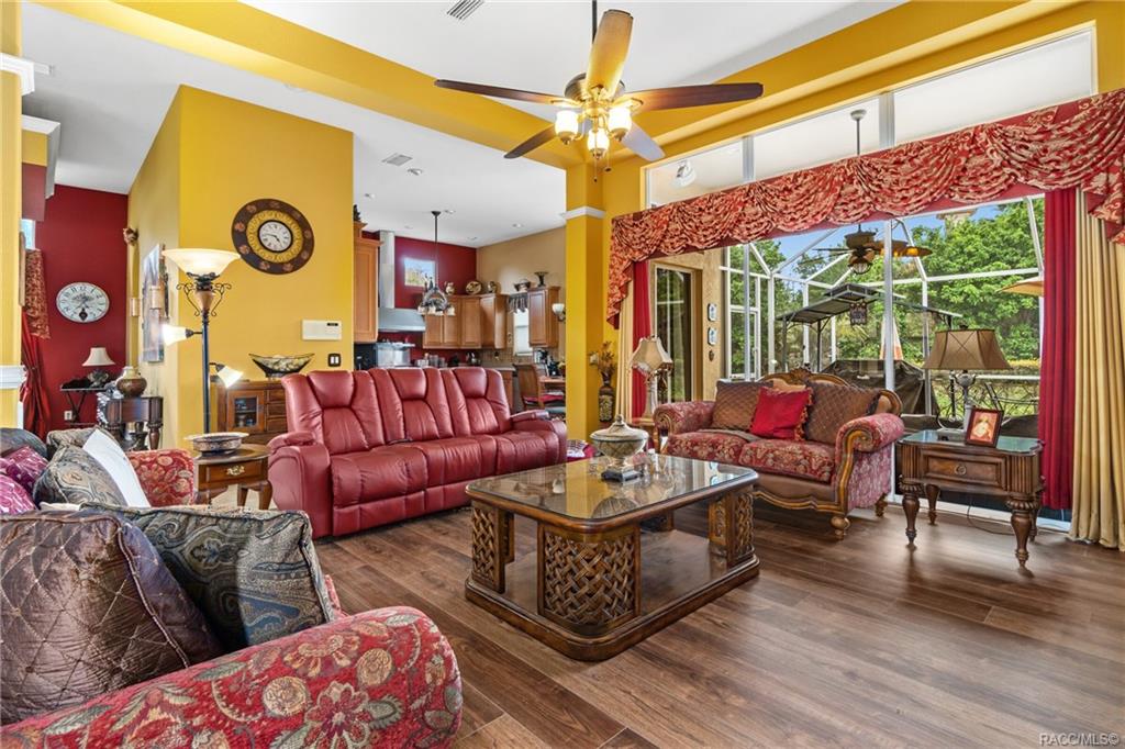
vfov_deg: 72.0
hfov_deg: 95.0
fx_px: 515
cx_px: 562
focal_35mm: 16
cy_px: 374
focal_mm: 11
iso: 320
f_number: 8
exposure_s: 1
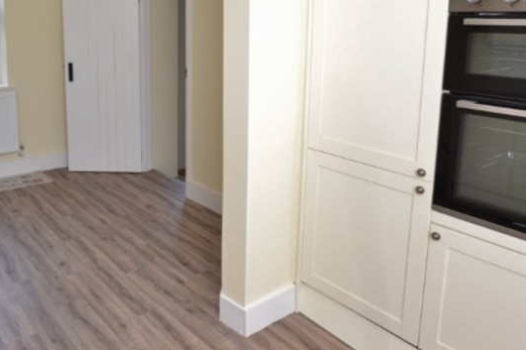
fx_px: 424
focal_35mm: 29
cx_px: 141
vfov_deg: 43.4
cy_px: 84
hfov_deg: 60.7
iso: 400
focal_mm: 10
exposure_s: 1/100
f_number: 4.5
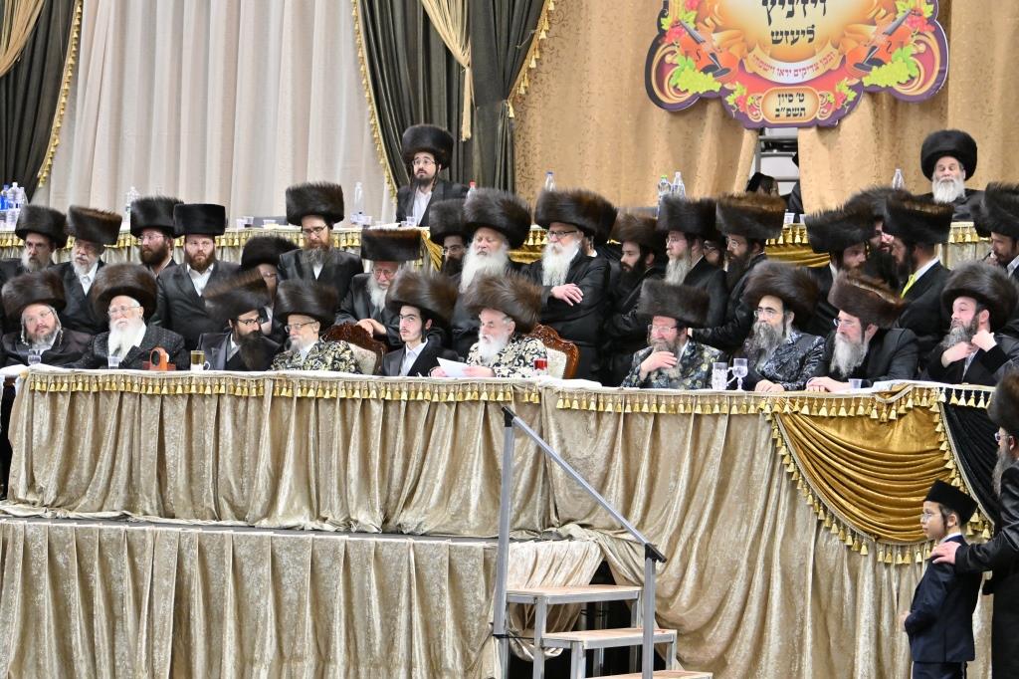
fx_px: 3395
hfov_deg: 17.1
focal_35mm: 120
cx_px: 510
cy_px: 340
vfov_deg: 11.4
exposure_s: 1/200
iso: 1000
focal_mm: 80
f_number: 2.8
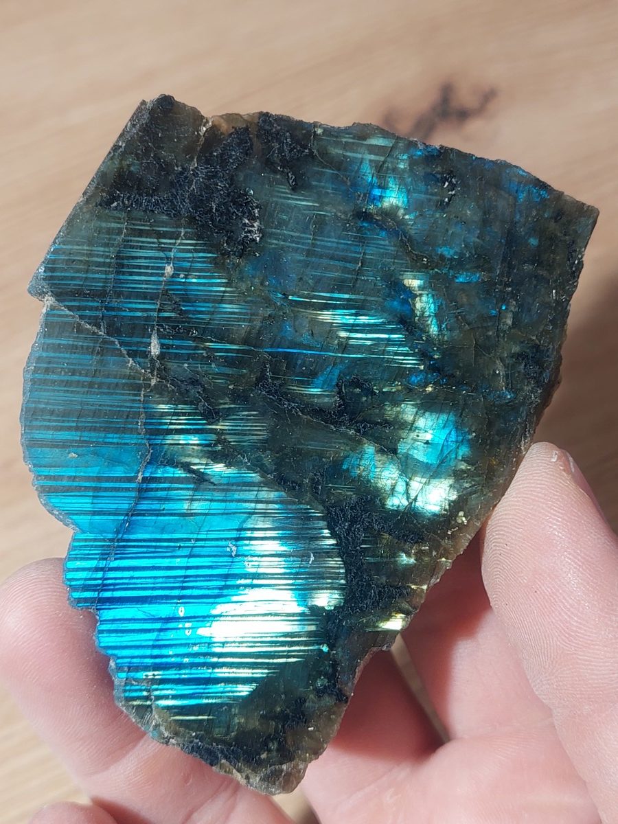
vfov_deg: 71.6
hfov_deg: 56.8
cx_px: 309
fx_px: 571
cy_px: 412
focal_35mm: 24
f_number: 1.8
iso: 50
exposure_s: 1/50
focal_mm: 5.23
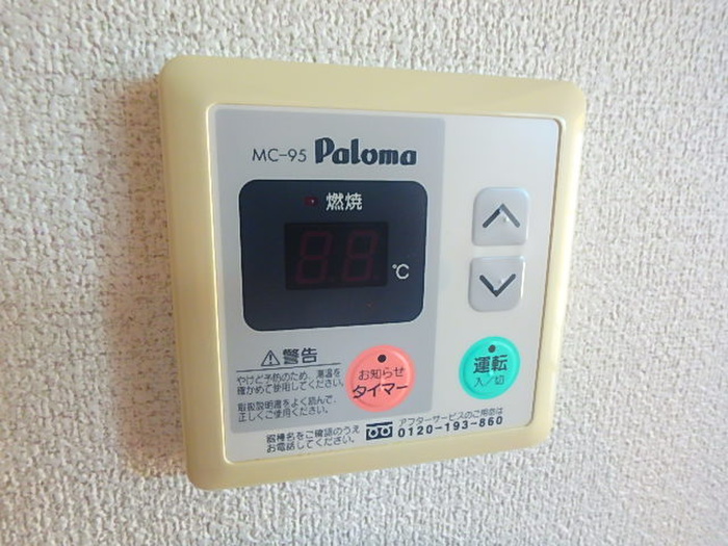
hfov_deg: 79.0
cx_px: 364
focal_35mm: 21
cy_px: 273
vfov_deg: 63.4
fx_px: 442
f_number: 3.5
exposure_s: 1/30
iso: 320
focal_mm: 3.7
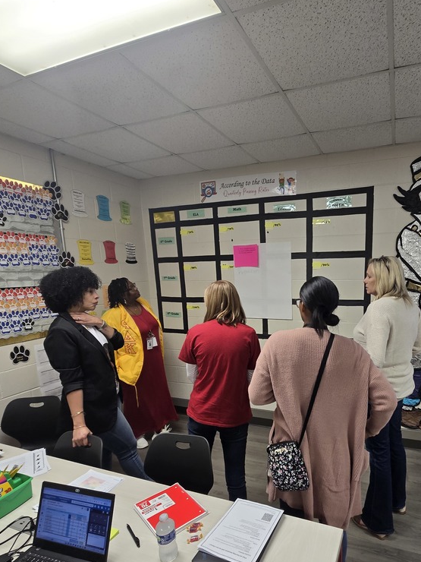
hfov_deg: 69.5
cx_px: 282
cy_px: 329
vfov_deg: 87.0
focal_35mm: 18
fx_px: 292
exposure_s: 1/60
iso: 125
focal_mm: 2.2
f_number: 2.2
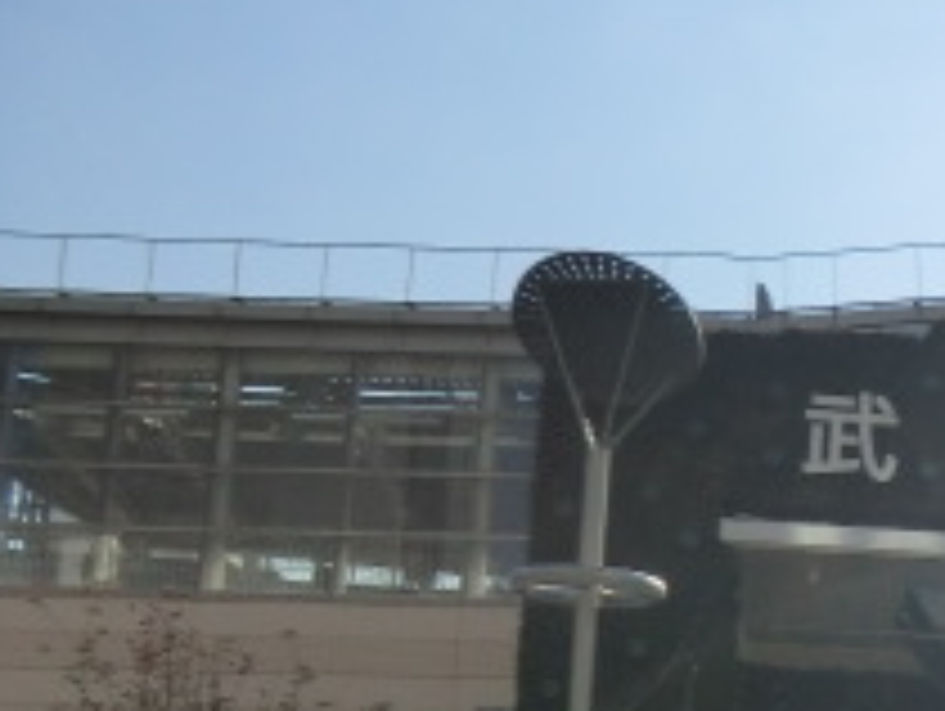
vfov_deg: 19.7
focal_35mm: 73
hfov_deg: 22.1
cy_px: 670
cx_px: 1418
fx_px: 1995
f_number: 7.5
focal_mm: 4.3
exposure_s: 1/400
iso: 80
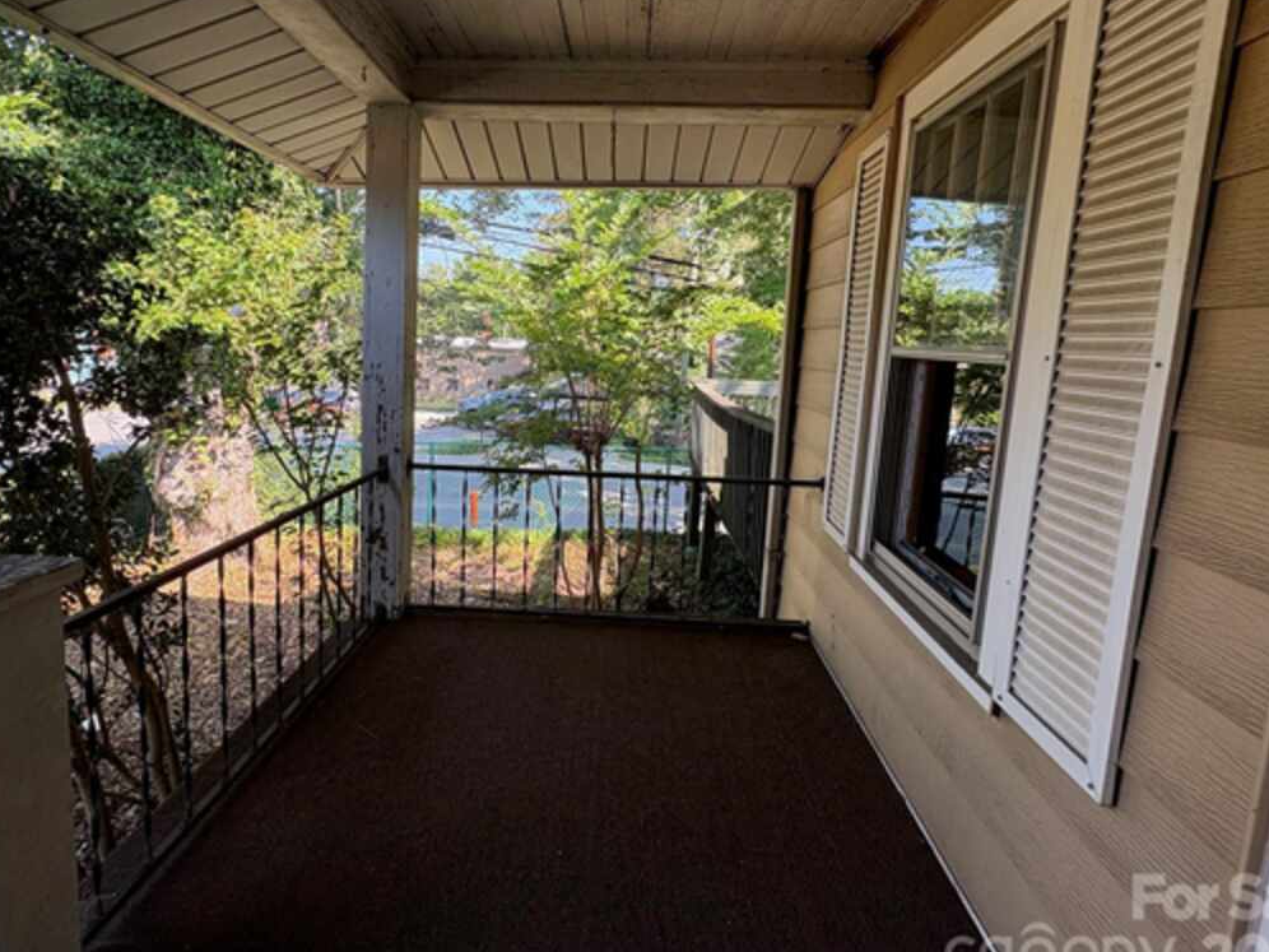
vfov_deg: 71.3
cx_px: 580
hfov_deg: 87.5
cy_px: 412
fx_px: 660
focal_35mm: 18
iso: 40
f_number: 2.2
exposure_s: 1/188
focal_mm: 2.22
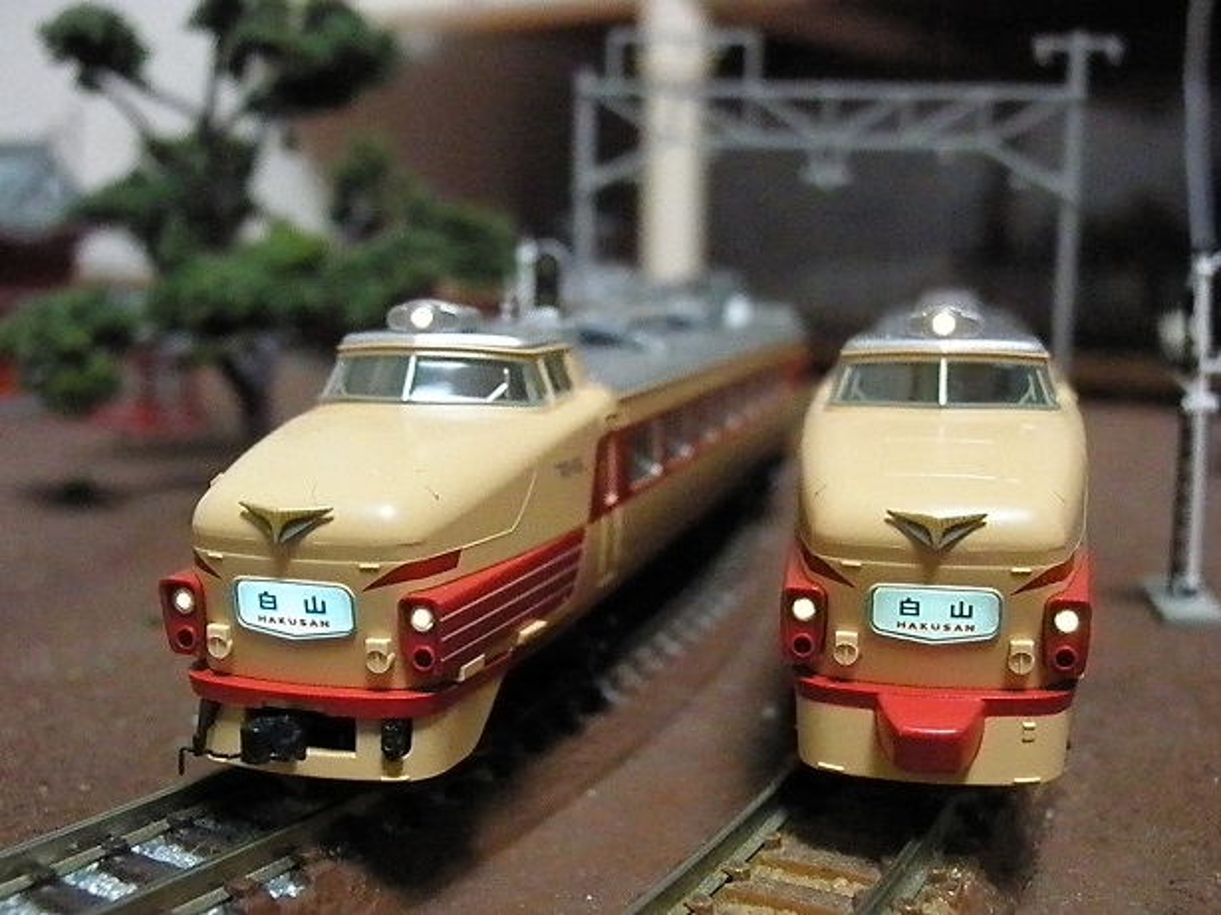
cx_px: 610
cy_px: 458
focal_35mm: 41
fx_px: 1446
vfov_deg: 35.1
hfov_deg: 45.8
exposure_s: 1/80
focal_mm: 7.3
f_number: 3.9
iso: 3200
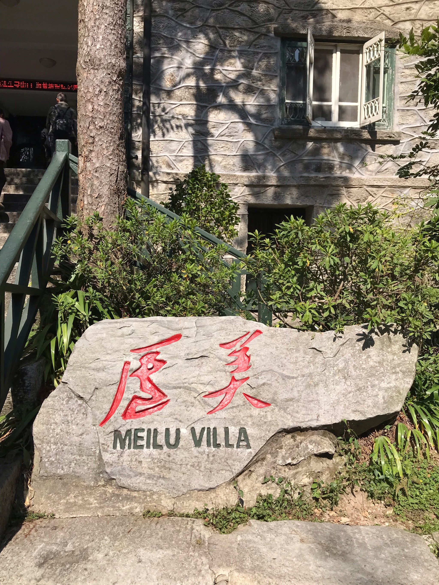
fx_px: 473
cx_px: 220
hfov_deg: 49.8
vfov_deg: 63.4
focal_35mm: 28
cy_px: 292
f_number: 1.8
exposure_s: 1/2128
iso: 20
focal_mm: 3.99
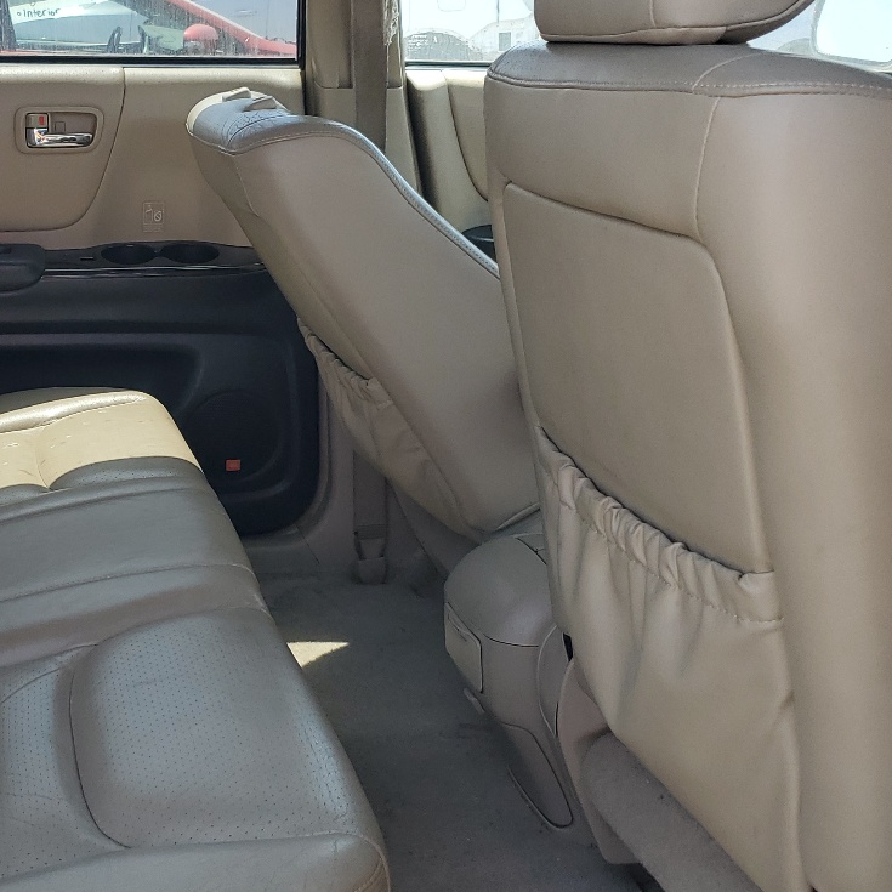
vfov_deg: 34.0
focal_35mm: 50
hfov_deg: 32.4
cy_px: 428
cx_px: 97
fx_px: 1458
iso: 50
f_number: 1.5
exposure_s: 1/556
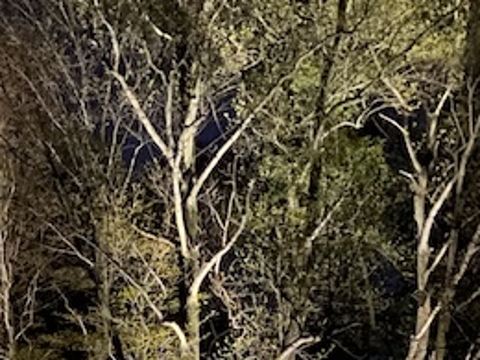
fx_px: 1525
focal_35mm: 110
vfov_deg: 12.6
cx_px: -18
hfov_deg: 17.4
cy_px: 590
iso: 800
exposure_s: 1/2
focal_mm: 4.25
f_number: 1.8
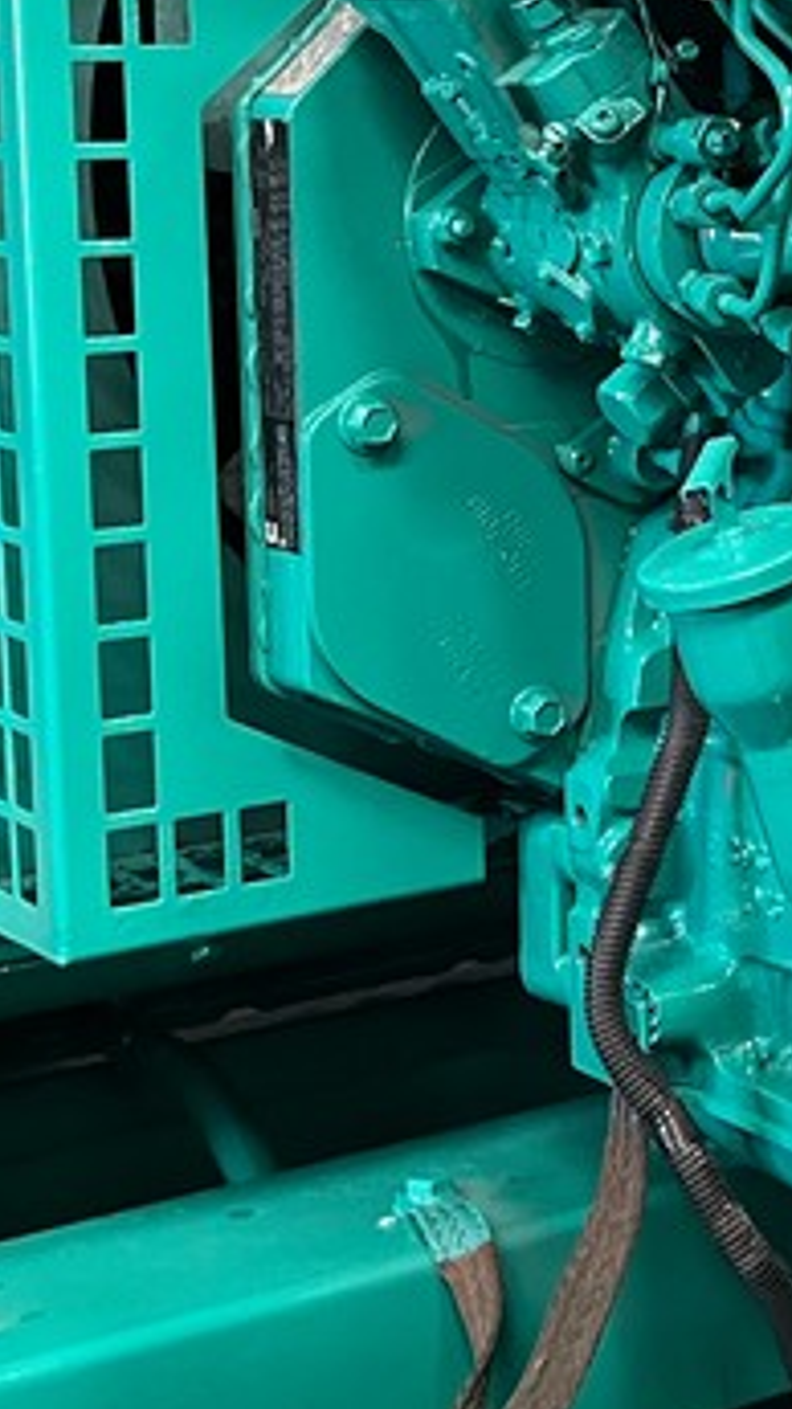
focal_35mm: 84
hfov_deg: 13.2
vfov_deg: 25.1
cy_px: 384
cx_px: 1359
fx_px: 3137
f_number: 1.6
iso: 200
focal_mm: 5.1
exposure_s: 1/60
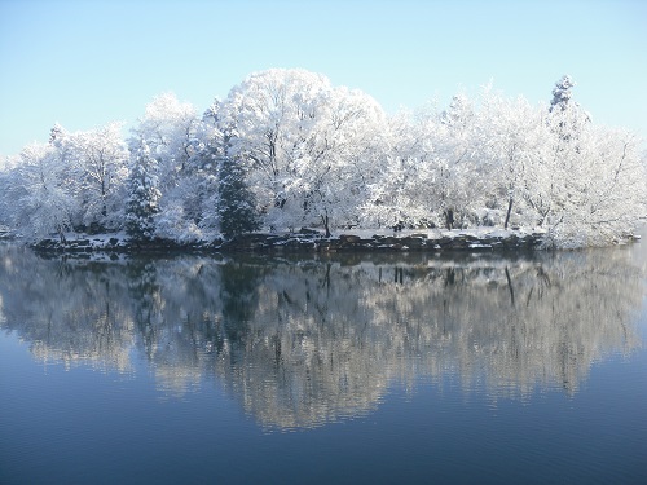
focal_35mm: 35
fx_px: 654
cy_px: 242
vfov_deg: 40.7
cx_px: 324
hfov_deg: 52.6
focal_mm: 6.3
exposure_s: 1/362
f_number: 3
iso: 80
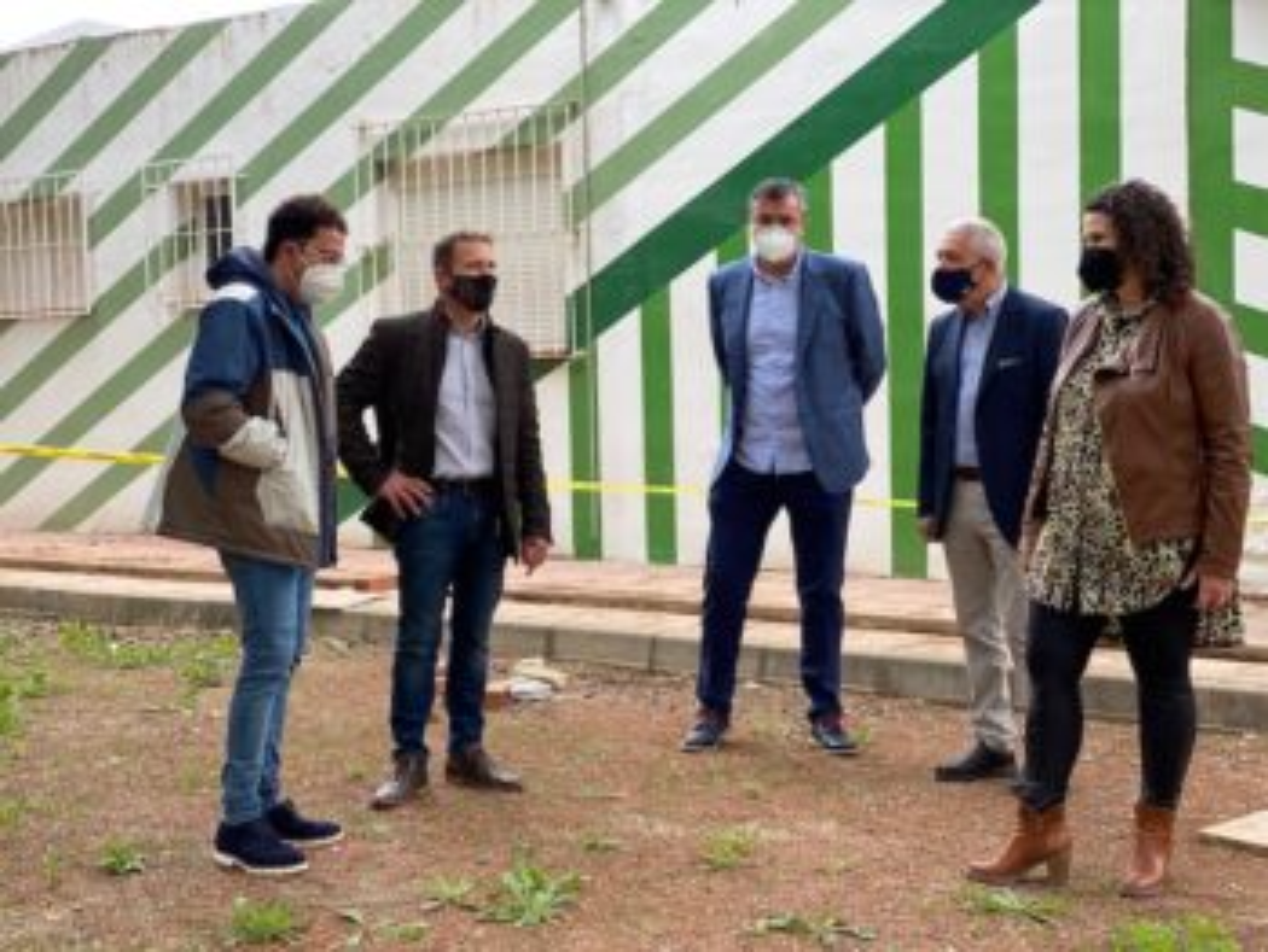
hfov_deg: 36.8
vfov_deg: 28.1
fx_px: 1906
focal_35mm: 52
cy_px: 476
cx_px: 634
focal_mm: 6
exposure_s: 1/122
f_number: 2
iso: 20
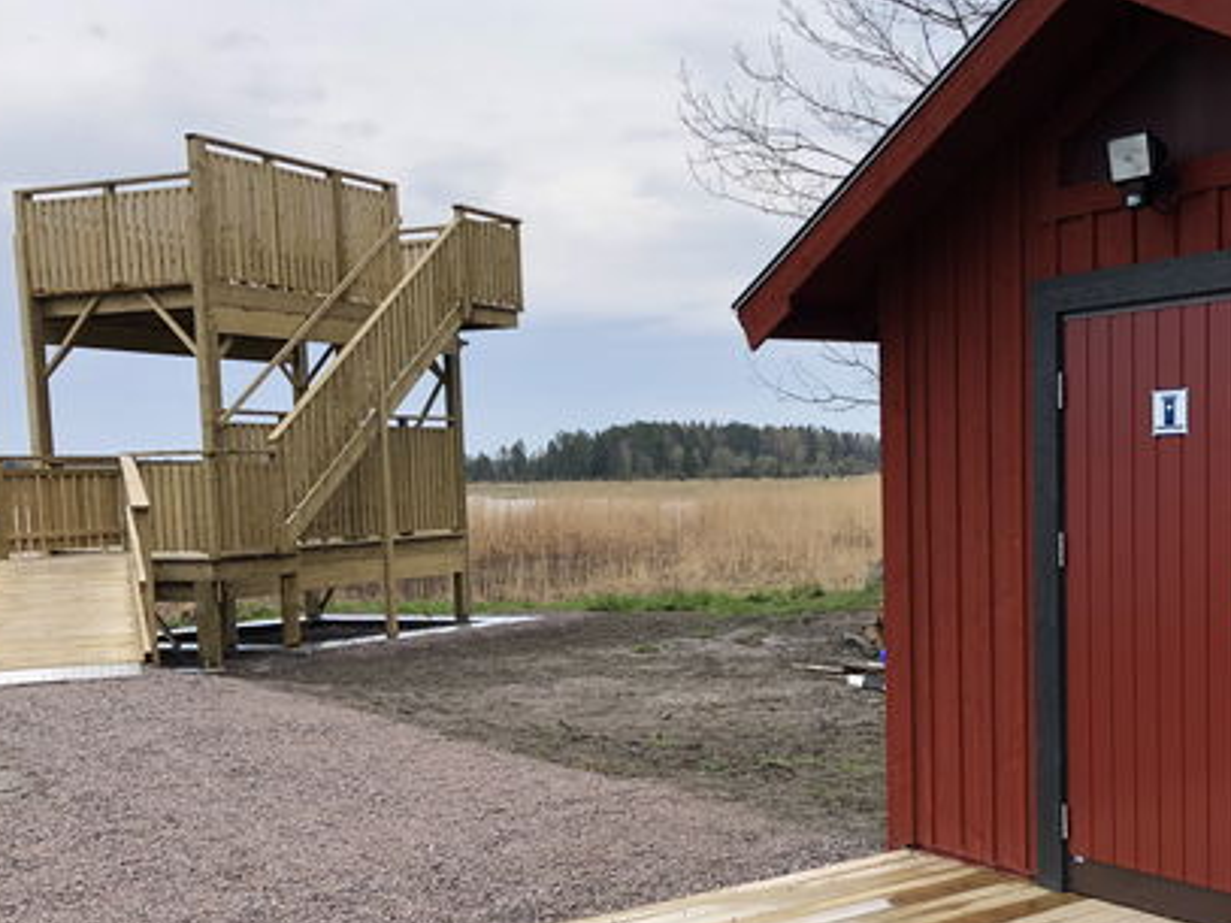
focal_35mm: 44
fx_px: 1564
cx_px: 826
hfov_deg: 42.4
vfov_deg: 32.5
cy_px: 626
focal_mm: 3.99
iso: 20
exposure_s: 1/827
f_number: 1.8
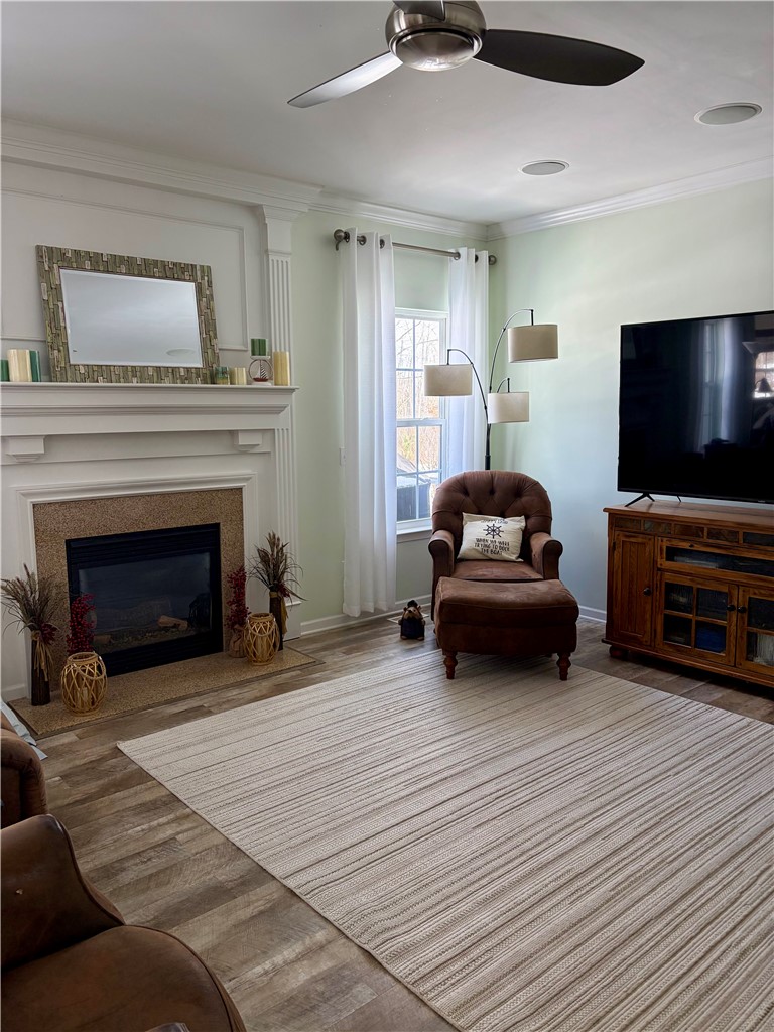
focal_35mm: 26
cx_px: 387
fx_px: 775
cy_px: 516
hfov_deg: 53.1
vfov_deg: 67.3
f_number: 1.6
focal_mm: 5.96
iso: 100
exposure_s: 1/163
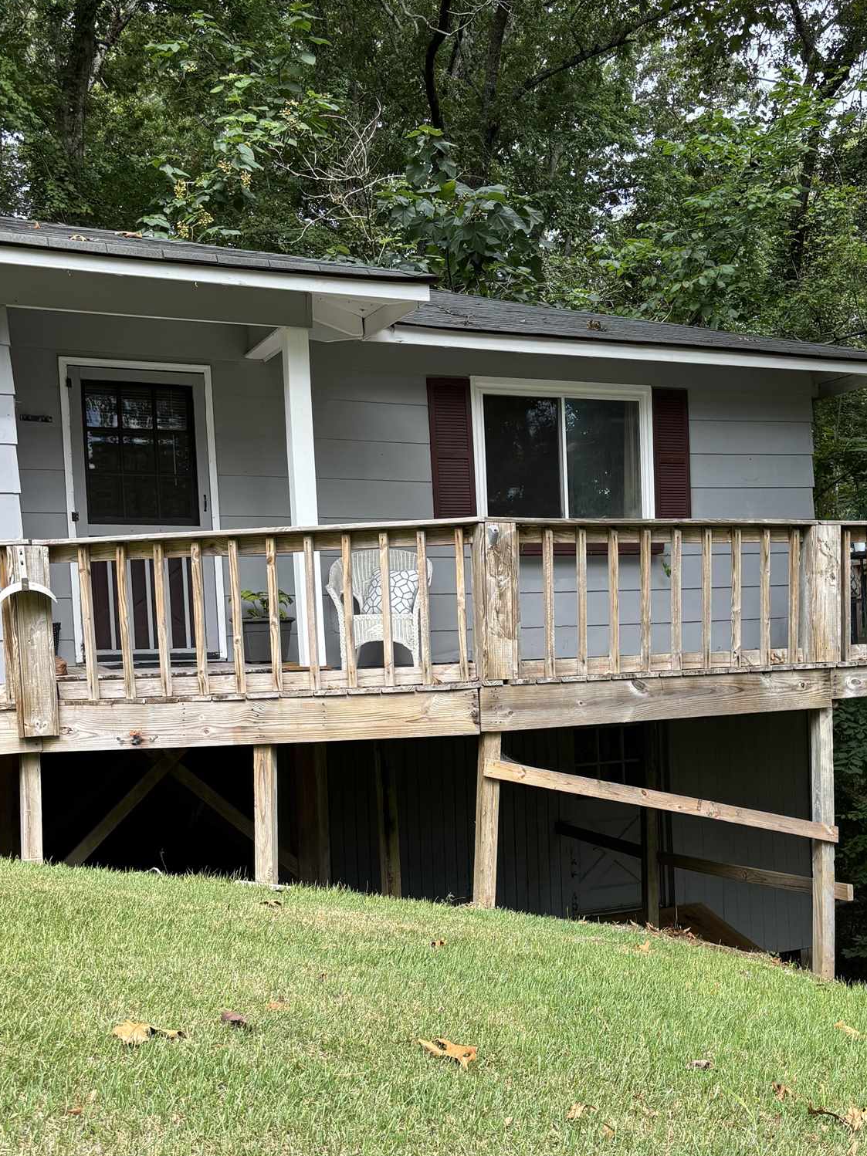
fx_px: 1336
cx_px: 599
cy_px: 711
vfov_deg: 46.5
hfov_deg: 35.5
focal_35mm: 40
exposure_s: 1/654
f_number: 1.6
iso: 50
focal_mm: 5.96
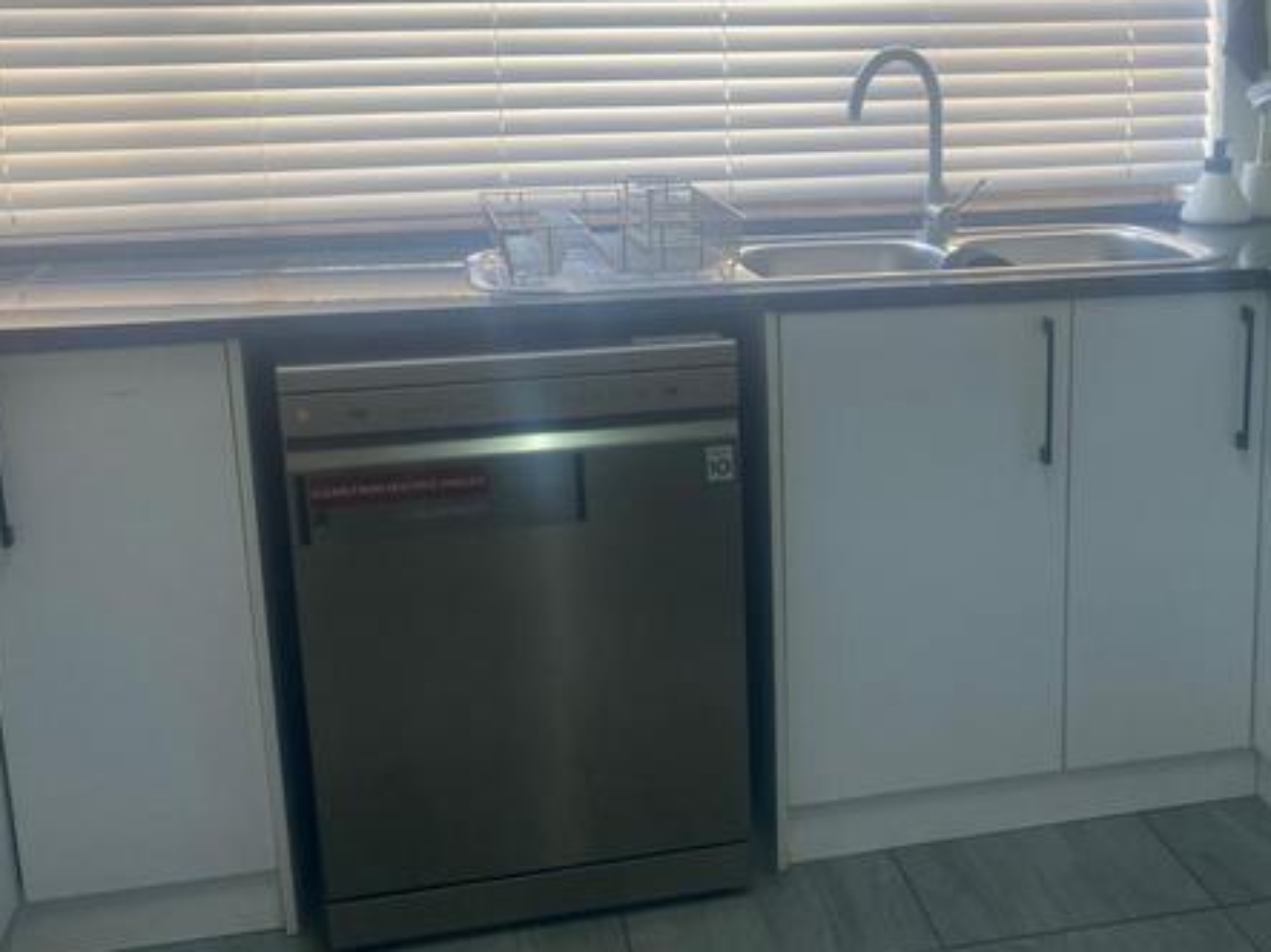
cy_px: 396
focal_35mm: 47
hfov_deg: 39.4
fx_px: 1725
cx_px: 953
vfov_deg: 30.8
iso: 40
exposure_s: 1/100
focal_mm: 4.25
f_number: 1.8
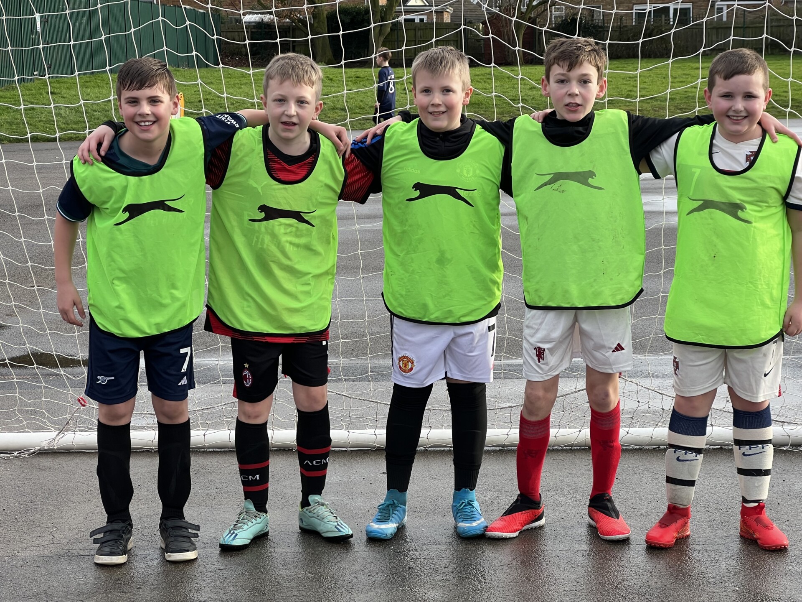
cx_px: 401
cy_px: 301
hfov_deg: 25.3
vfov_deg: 19.1
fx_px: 1784
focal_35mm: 77
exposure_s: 1/99
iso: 32
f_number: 2.8
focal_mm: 9
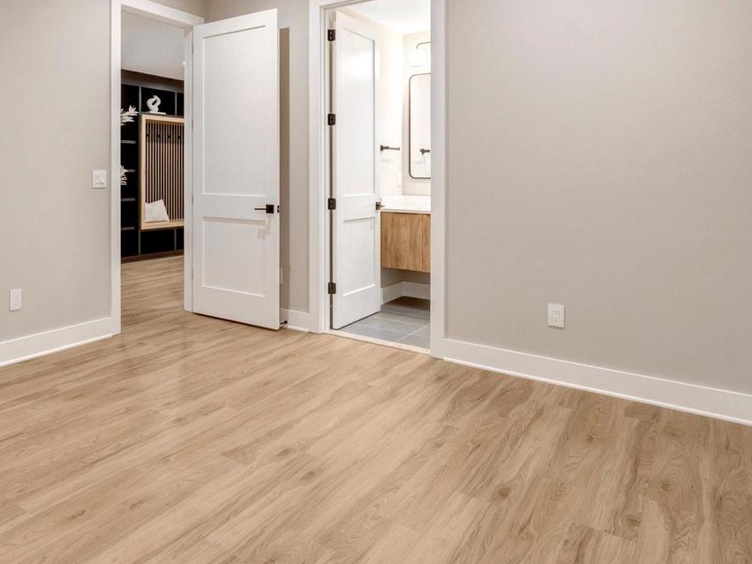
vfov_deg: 52.1
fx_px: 565
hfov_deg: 63.8
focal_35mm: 26
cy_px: 189
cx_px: 199
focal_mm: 16
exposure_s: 1/20
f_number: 8
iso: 1250
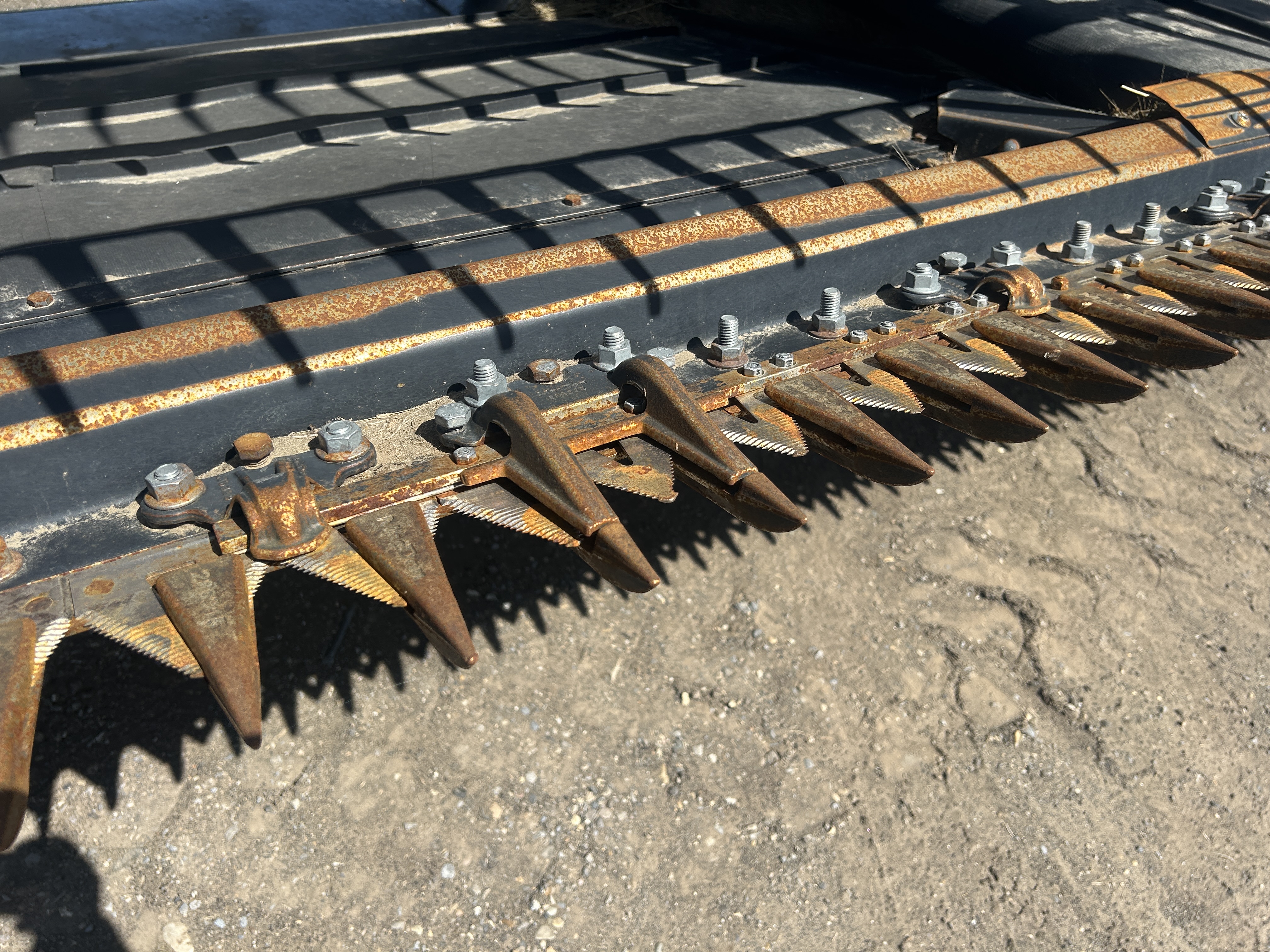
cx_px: 635
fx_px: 954
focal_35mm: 26
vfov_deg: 53.1
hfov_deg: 67.3
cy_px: 476
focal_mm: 5.7
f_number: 1.5
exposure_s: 1/2457
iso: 50
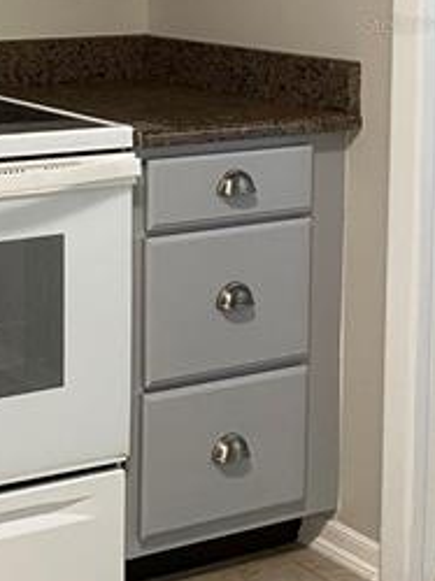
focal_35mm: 80
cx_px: -202
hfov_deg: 16.8
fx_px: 1343
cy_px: 23
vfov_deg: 23.6
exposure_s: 1/60
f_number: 1.8
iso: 200
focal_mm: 4.25
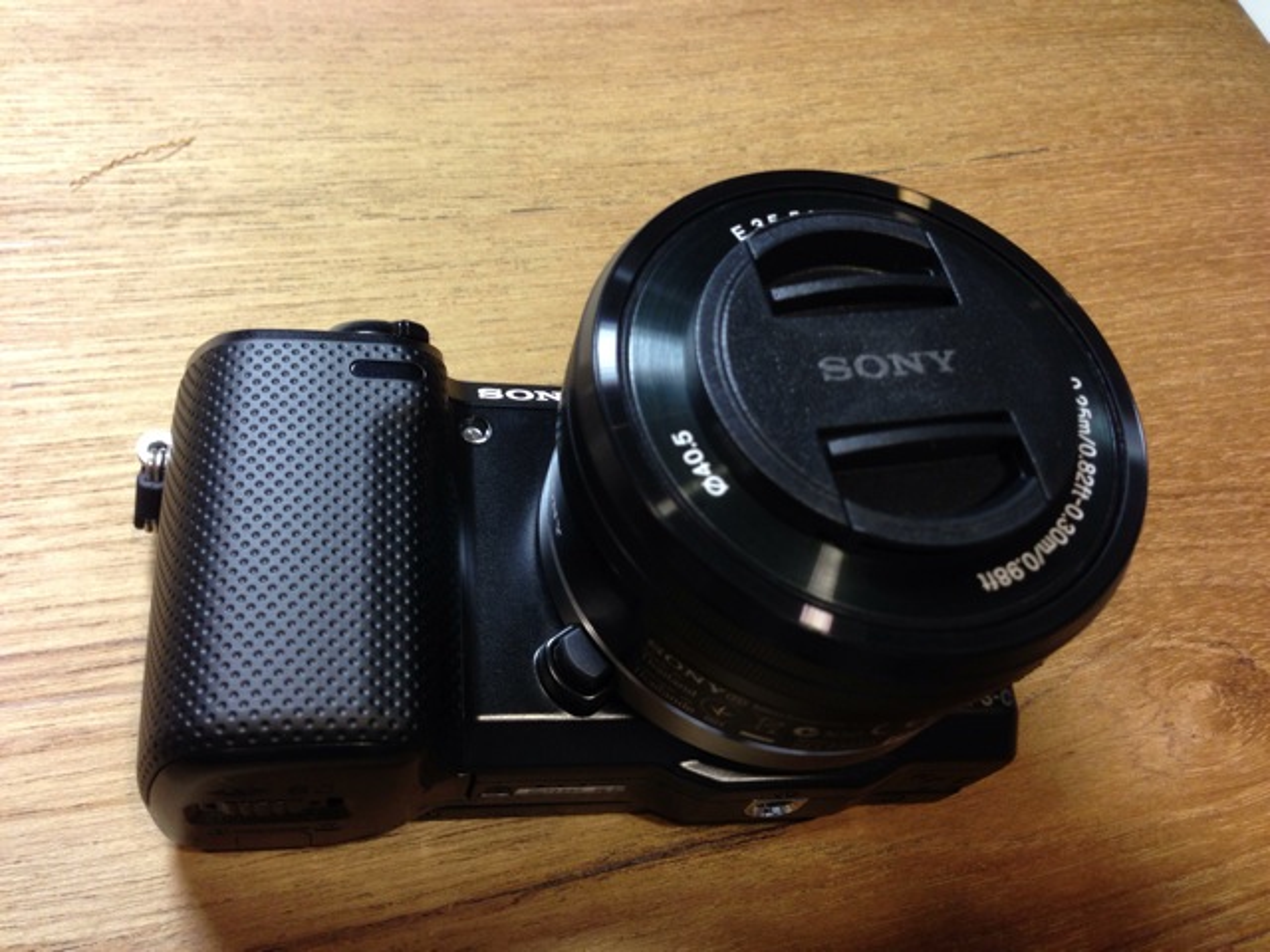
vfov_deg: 42.9
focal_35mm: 33
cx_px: 635
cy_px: 476
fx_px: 1211
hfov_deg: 55.4
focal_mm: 4.13
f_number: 2.4
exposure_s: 1/20
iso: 80
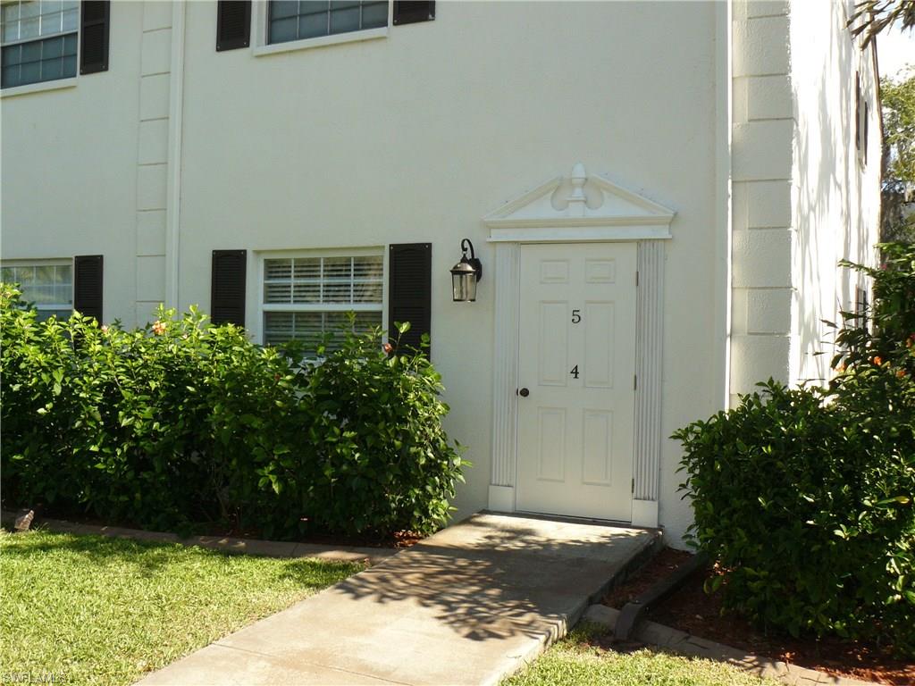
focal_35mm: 36
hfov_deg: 51.4
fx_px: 952
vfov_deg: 39.7
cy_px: 343
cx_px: 458
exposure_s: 1/200
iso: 100
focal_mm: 6
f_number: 4.5
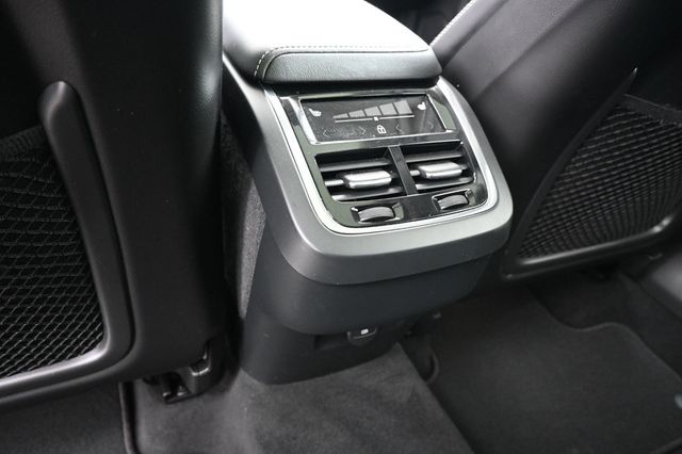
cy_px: 227
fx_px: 454
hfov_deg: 73.8
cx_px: 341
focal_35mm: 24
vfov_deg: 53.1
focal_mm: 16
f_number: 3.5
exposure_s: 1/80
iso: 3200
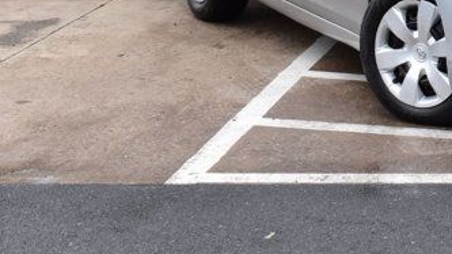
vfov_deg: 8.1
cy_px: -196
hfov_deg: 13.9
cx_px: 673
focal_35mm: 145
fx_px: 1737
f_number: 11
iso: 400
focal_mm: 30
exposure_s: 1/400
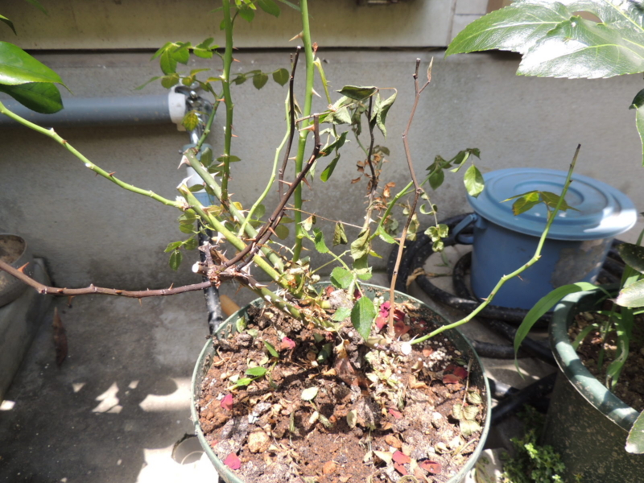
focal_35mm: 24
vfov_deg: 56.8
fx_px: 446
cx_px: 322
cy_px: 242
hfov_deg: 71.6
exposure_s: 1/250
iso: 100
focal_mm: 4.3
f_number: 3
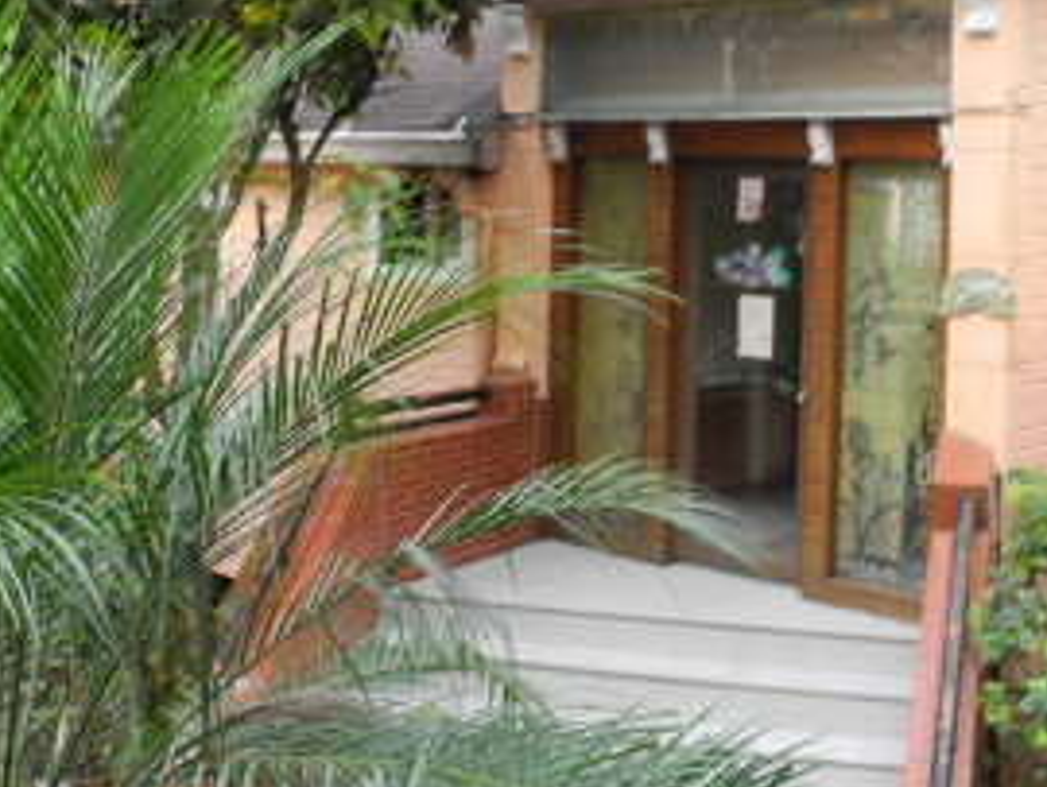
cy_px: 205
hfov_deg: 36.0
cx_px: 648
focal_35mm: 53
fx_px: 1604
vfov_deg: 27.2
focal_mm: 6
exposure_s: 1/7.8
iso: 100
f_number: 5.6
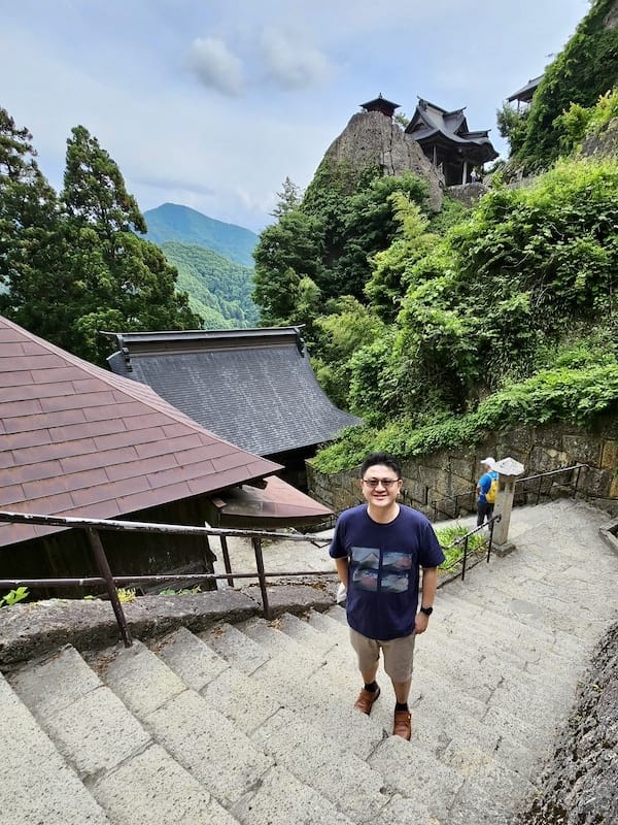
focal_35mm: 13
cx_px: 309
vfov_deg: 106.2
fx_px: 309
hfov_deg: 89.9
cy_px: 412
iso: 50
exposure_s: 1/816
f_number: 2.2
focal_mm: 2.2
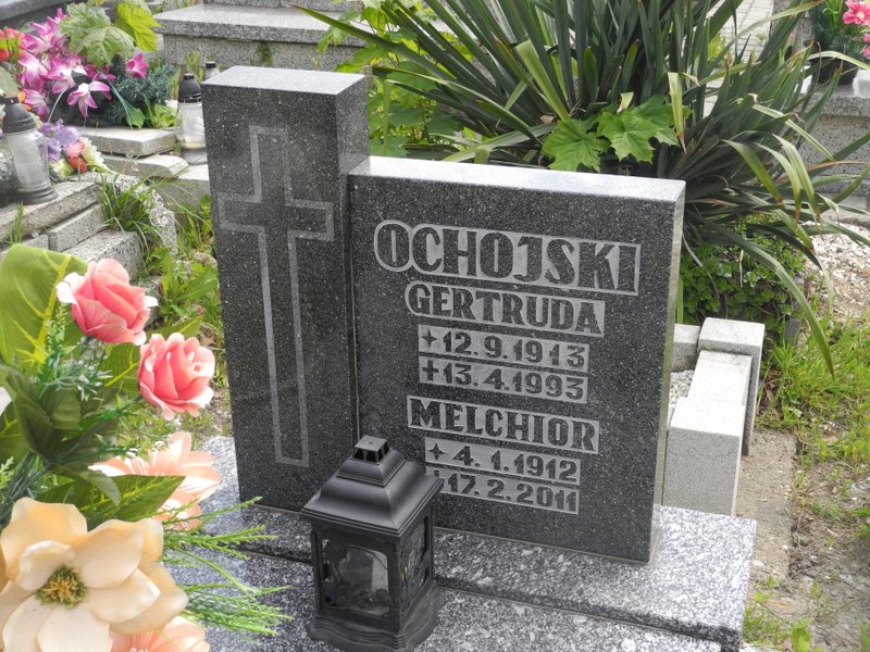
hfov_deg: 38.2
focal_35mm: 50
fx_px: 1257
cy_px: 326
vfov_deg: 29.1
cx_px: 435
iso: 100
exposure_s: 1/320
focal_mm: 10.7
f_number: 3.5
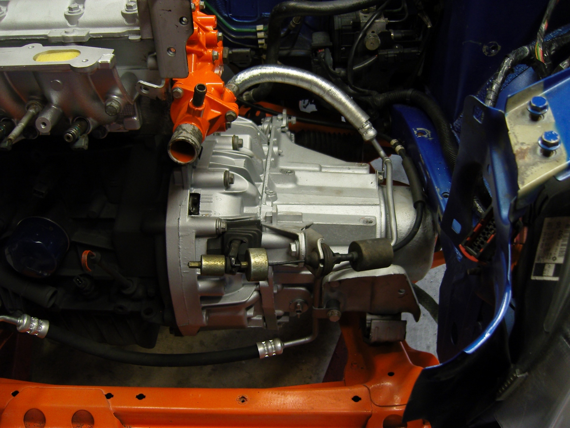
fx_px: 560
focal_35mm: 34
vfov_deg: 41.8
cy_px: 214
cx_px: 285
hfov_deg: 54.0
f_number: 2.8
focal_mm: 7.3
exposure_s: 1/40
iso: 200
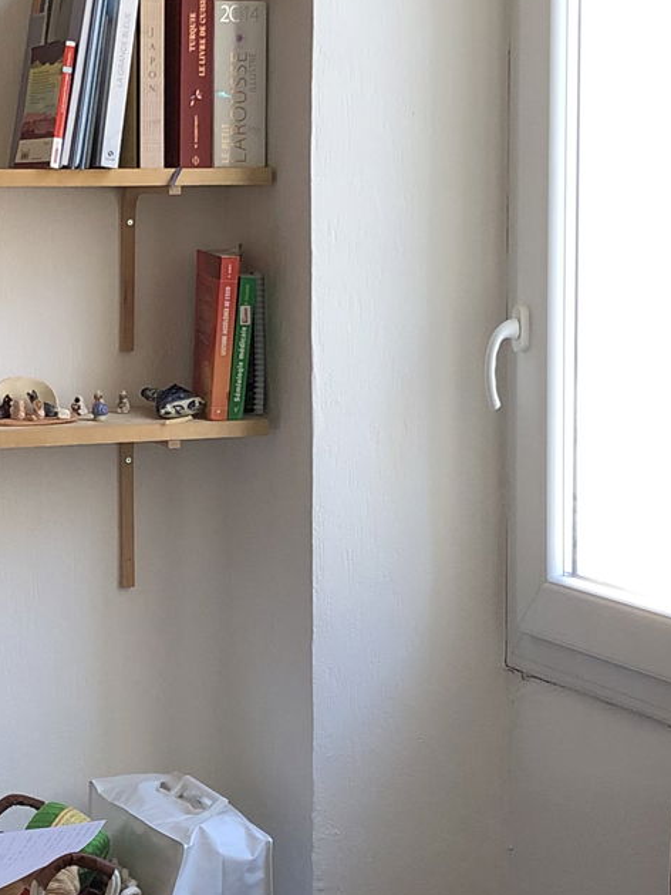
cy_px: 393
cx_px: 131
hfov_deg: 15.5
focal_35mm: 95
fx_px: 2454
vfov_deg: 20.6
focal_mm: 4
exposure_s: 1/30
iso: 25
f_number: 1.8
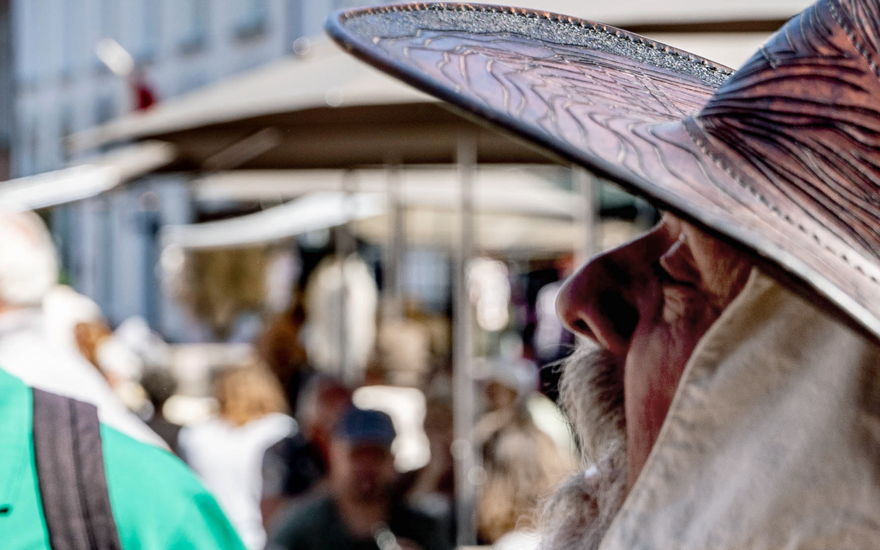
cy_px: 702
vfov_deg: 11.7
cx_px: 142
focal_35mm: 109
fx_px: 2608
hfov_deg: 18.9
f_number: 4
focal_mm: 44.3
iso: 100
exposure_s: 1/800
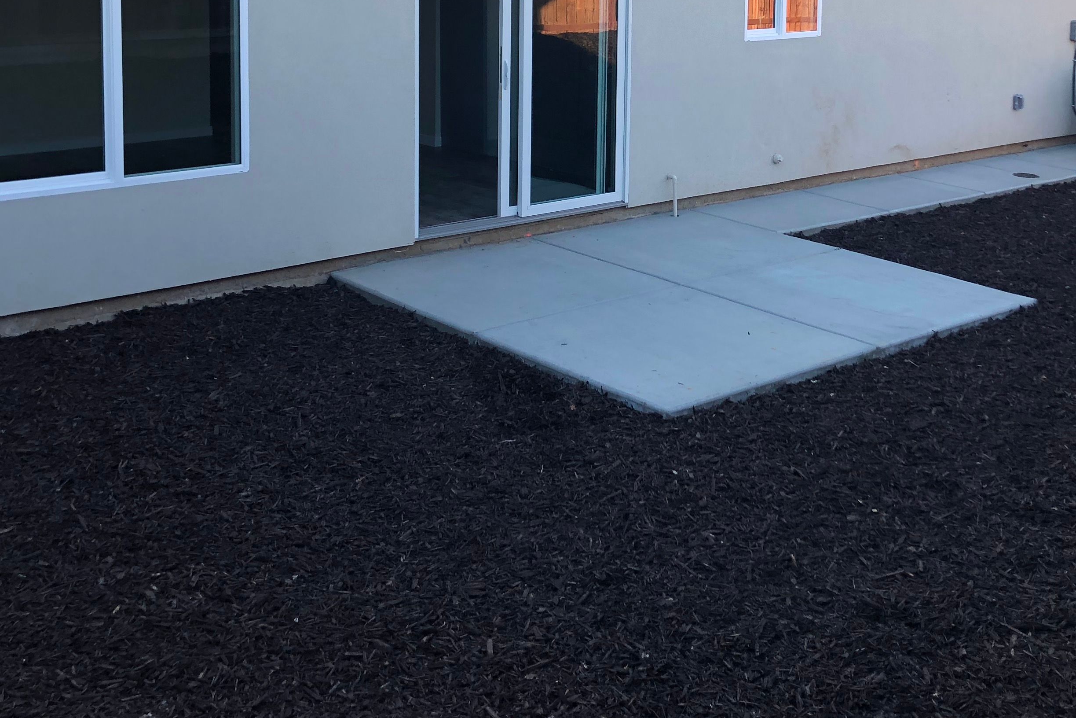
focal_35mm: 48
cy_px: 62
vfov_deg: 27.0
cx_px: 682
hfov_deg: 40.8
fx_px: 1435
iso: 20
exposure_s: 1/226
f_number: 1.8
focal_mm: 3.99
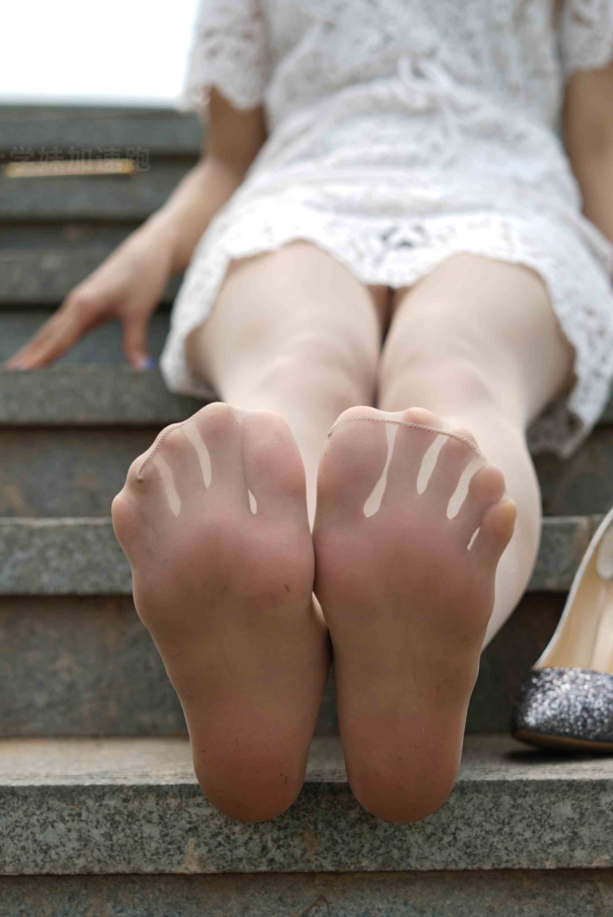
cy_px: 528
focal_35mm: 68
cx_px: 310
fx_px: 1735
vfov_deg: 29.6
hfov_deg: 20.0
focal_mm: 50
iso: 80
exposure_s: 1/500
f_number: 4
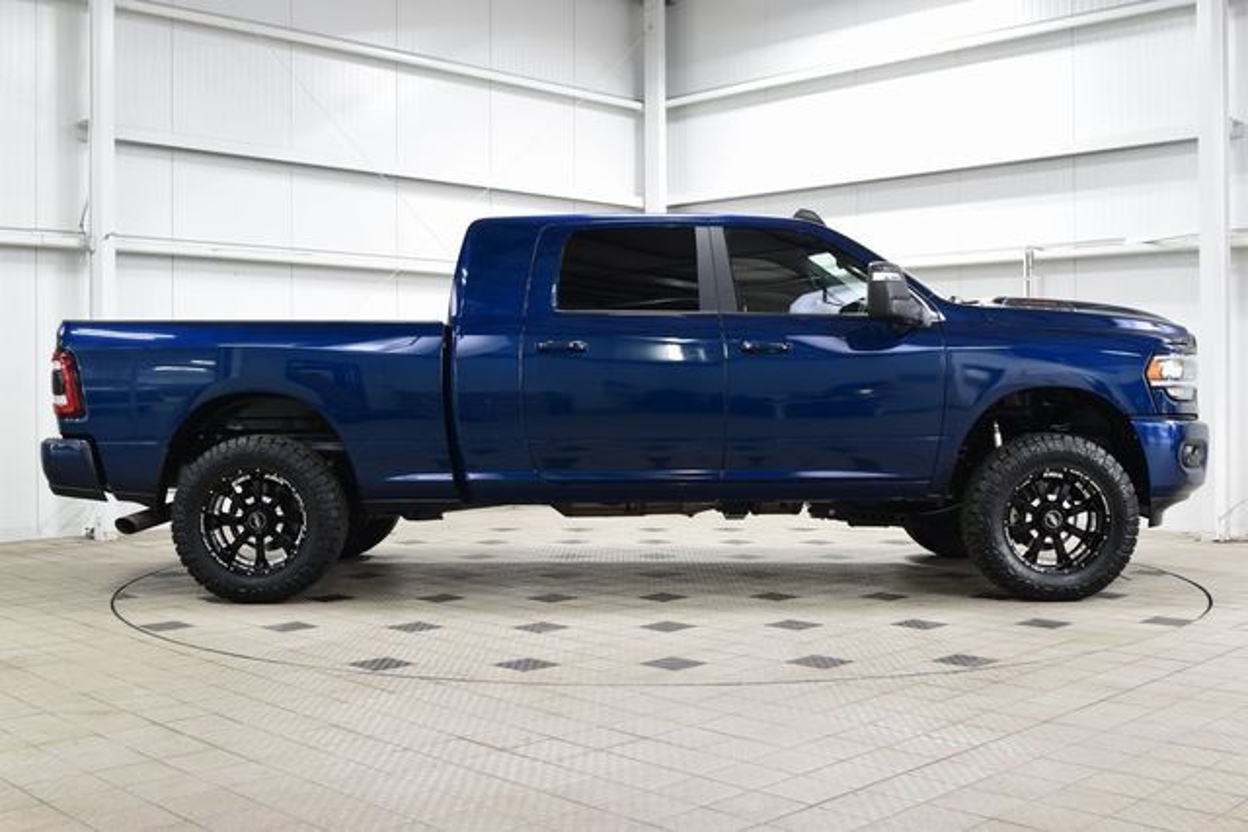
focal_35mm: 39
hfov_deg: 49.5
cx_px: 624
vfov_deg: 34.2
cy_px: 416
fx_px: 1352
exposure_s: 1/15
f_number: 6.3
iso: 720
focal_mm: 26
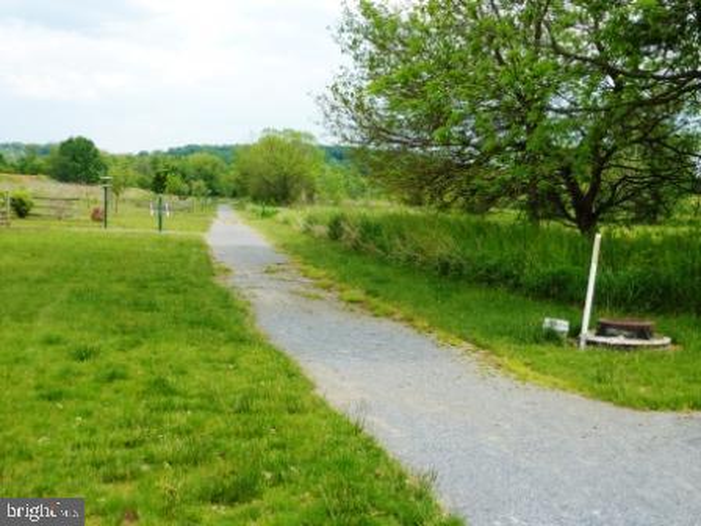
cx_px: 350
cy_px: 263
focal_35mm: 48
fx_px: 972
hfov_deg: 39.7
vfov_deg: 30.3
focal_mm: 7.9
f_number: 4
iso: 100
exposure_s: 1/320
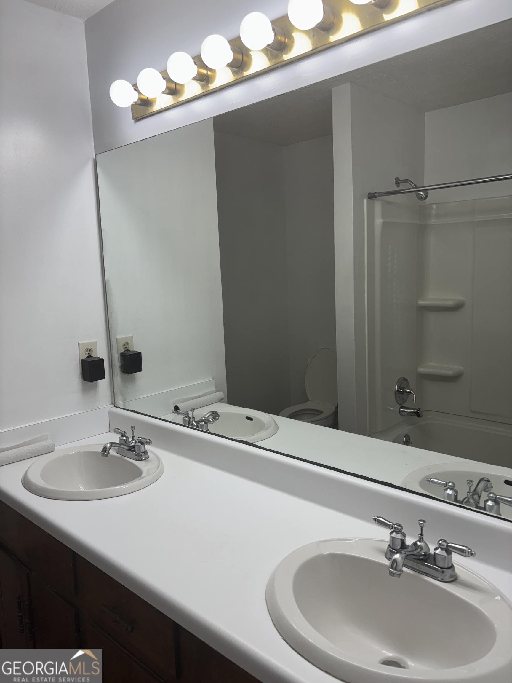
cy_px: 342
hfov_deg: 53.1
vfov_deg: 67.3
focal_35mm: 26
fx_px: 513
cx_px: 256
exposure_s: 1/159
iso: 40
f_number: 1.6
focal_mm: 5.96
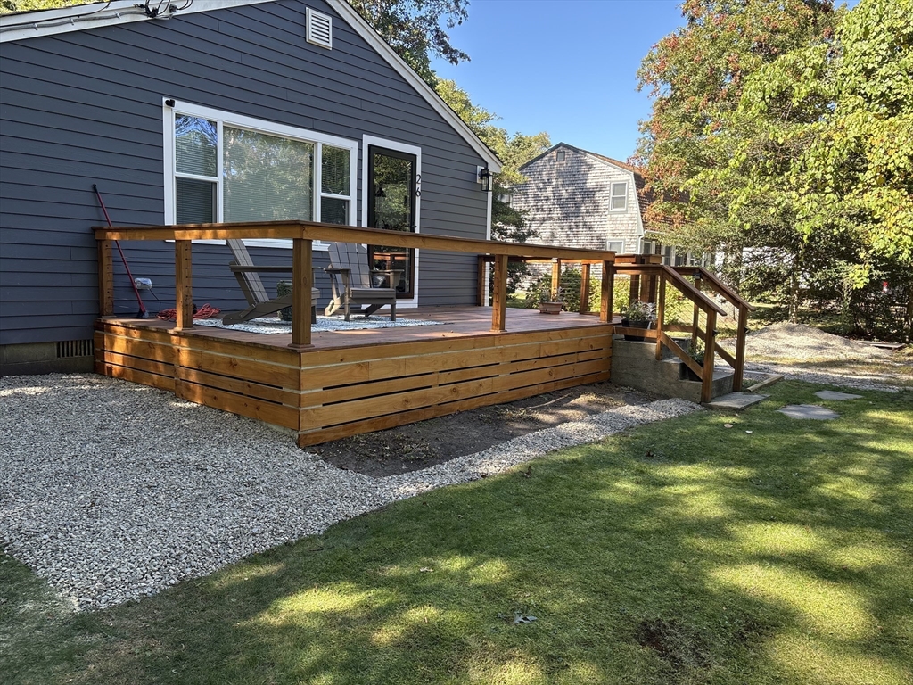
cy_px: 342
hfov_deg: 67.3
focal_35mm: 26
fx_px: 686
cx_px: 456
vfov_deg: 53.1
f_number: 1.6
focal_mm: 5.96
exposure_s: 1/409
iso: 64
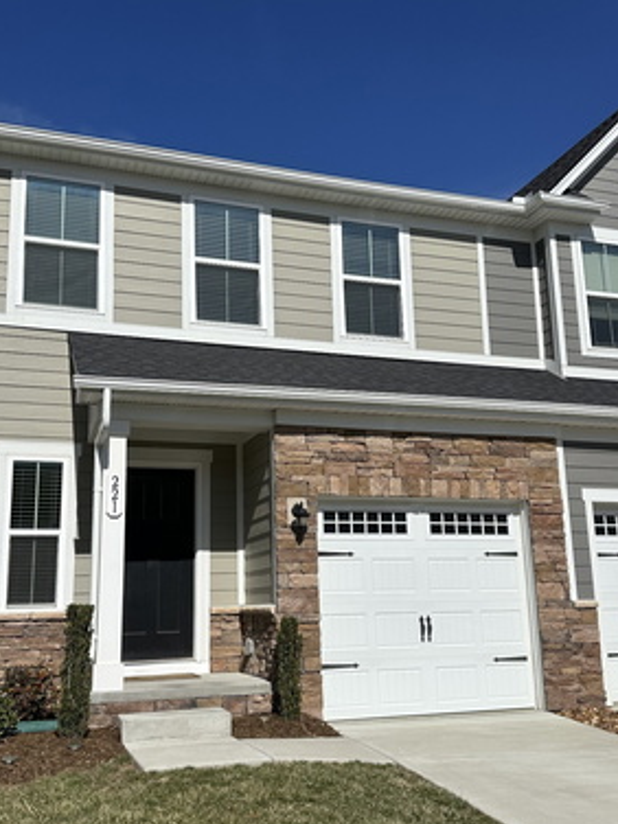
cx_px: 285
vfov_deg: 53.9
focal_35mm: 34
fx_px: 809
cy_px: 437
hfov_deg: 41.8
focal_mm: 6.86
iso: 80
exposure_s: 1/12048
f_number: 1.78
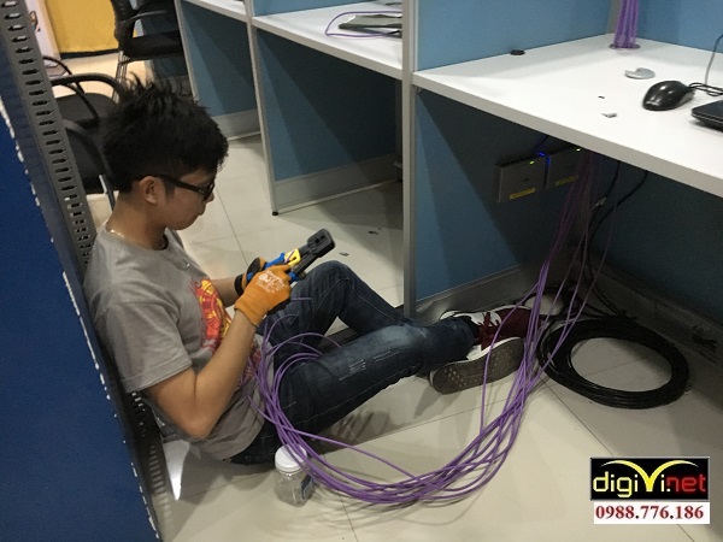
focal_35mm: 29
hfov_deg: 61.7
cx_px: 362
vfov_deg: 48.2
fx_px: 606
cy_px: 271
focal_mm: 4.15
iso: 320
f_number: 2.2
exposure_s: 1/15
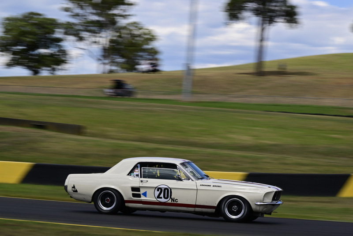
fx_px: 1177
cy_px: 118
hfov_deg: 17.1
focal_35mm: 120
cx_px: 176
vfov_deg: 11.4
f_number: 18
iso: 125
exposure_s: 1/100
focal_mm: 80
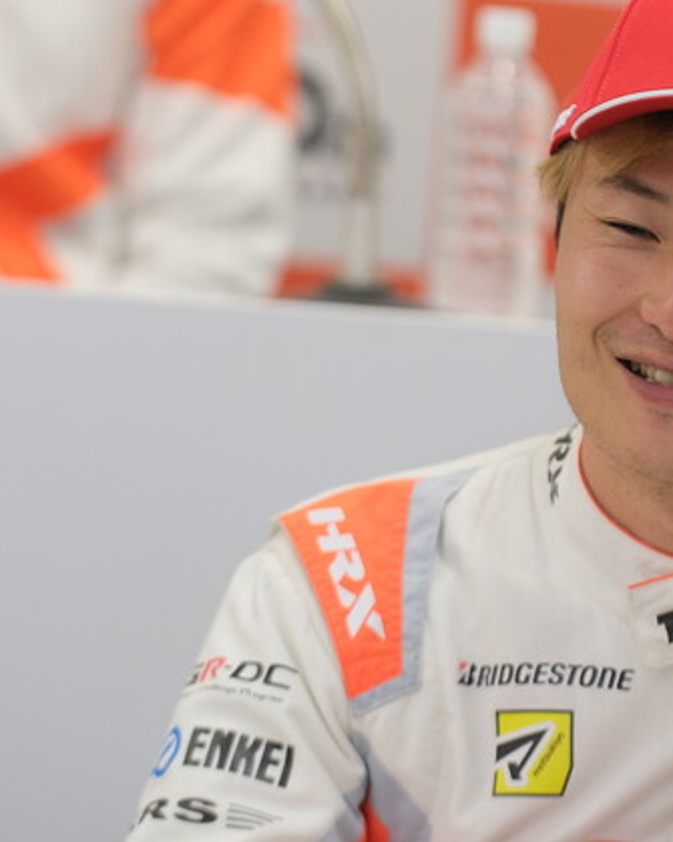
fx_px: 9041
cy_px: 378
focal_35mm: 363
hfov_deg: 4.3
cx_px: 420
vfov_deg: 5.3
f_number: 4
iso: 800
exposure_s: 1/180
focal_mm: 150
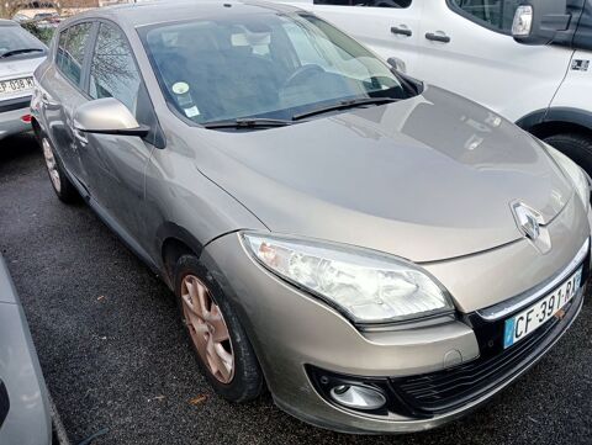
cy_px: 222
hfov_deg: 63.4
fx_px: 479
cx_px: 296
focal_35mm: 28
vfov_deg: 49.8
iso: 111
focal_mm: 4.04
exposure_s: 1/295
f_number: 1.8
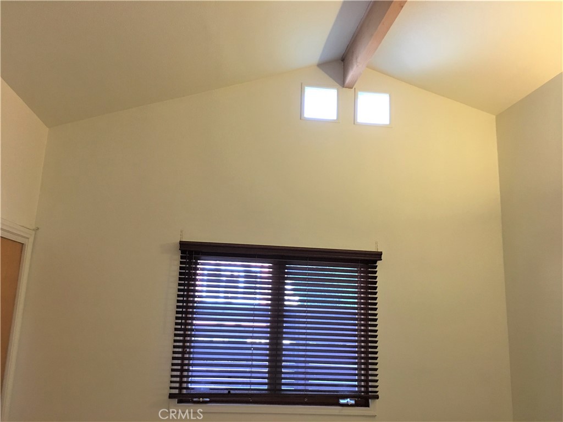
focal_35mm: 29
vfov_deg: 48.2
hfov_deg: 61.7
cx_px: 282
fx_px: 472
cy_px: 211
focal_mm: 4.15
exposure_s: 1/15
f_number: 2.2
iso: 64
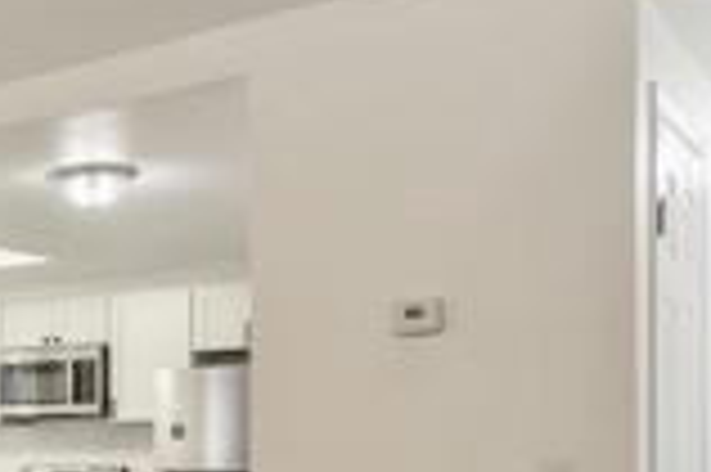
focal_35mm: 65
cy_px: 465
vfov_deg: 20.3
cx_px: -99
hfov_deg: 27.9
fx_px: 1282
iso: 400
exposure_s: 1/10
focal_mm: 16
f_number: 8
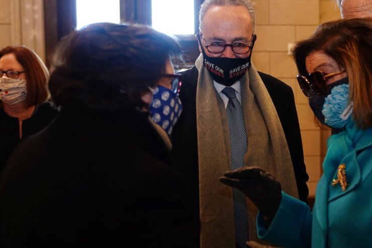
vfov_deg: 27.0
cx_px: 240
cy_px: 120
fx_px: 517
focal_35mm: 50
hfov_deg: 39.2
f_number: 3.2
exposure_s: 1/125
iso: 1600
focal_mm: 34
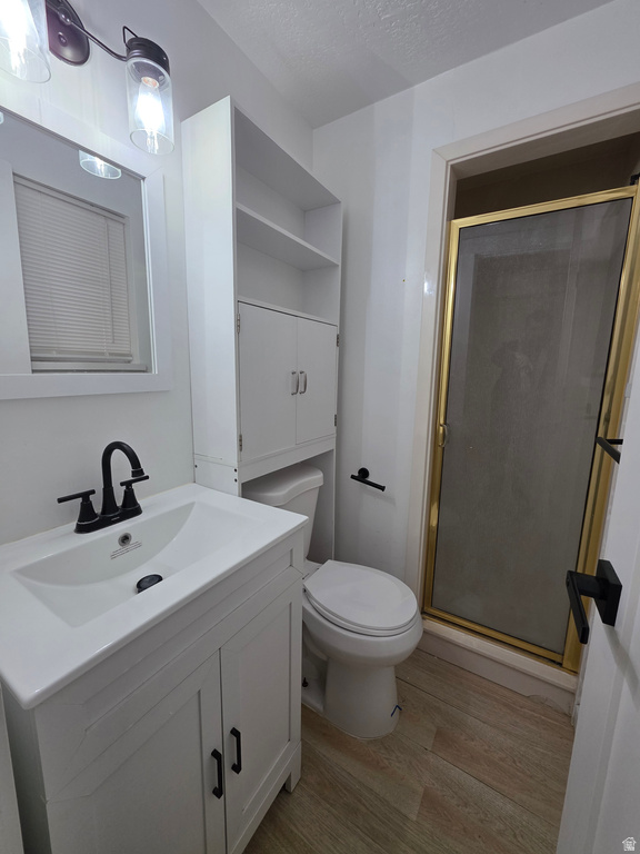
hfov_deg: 89.9
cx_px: 320
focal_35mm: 13
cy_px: 427
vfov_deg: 106.2
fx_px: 320
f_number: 1.9
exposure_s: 1/120
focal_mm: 2.2
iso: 125
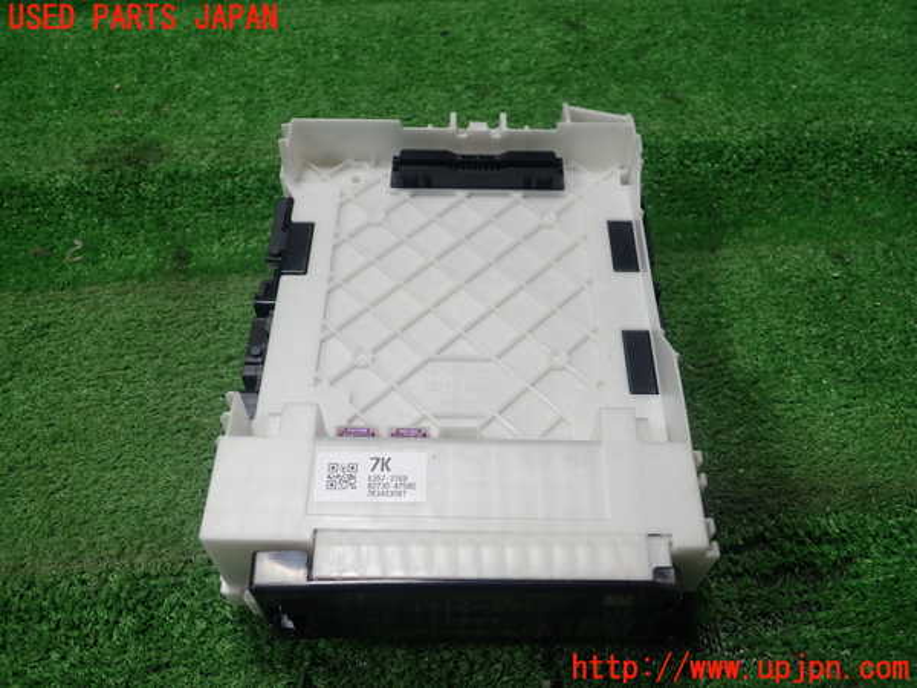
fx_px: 795
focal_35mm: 30
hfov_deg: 60.0
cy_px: 344
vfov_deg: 46.8
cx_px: 458
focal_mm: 5.5
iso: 160
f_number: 2.3
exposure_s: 1/125
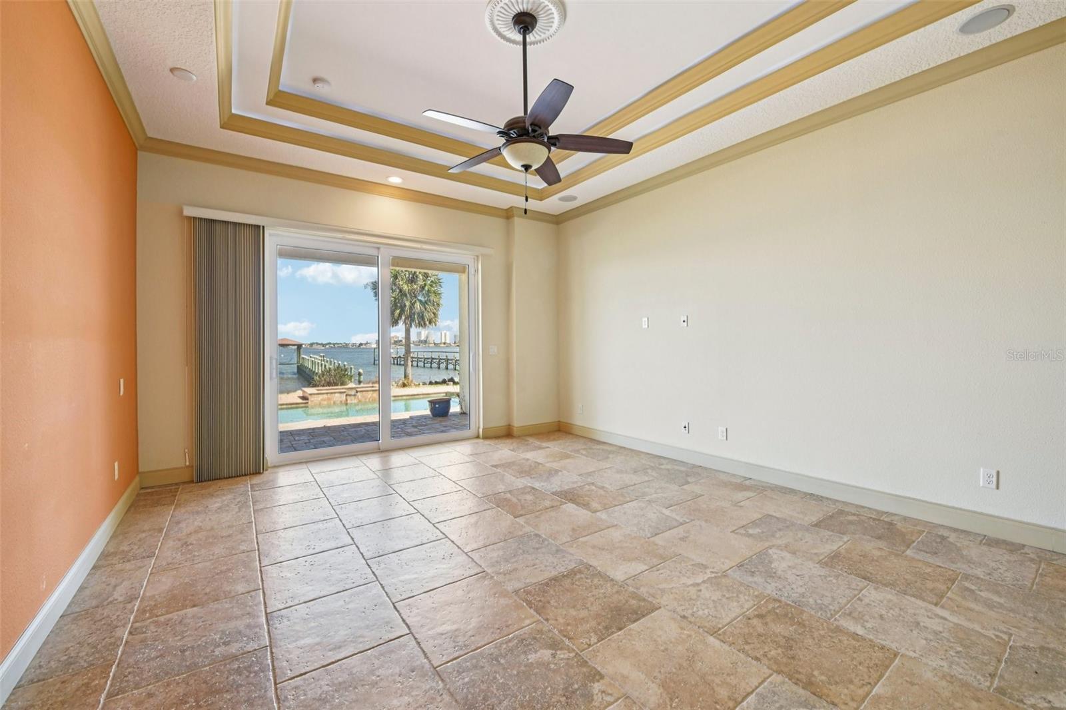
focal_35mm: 14
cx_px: 533
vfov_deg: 81.2
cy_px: 355
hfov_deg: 104.3
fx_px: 414
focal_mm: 14
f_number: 8
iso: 400
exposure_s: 1/60
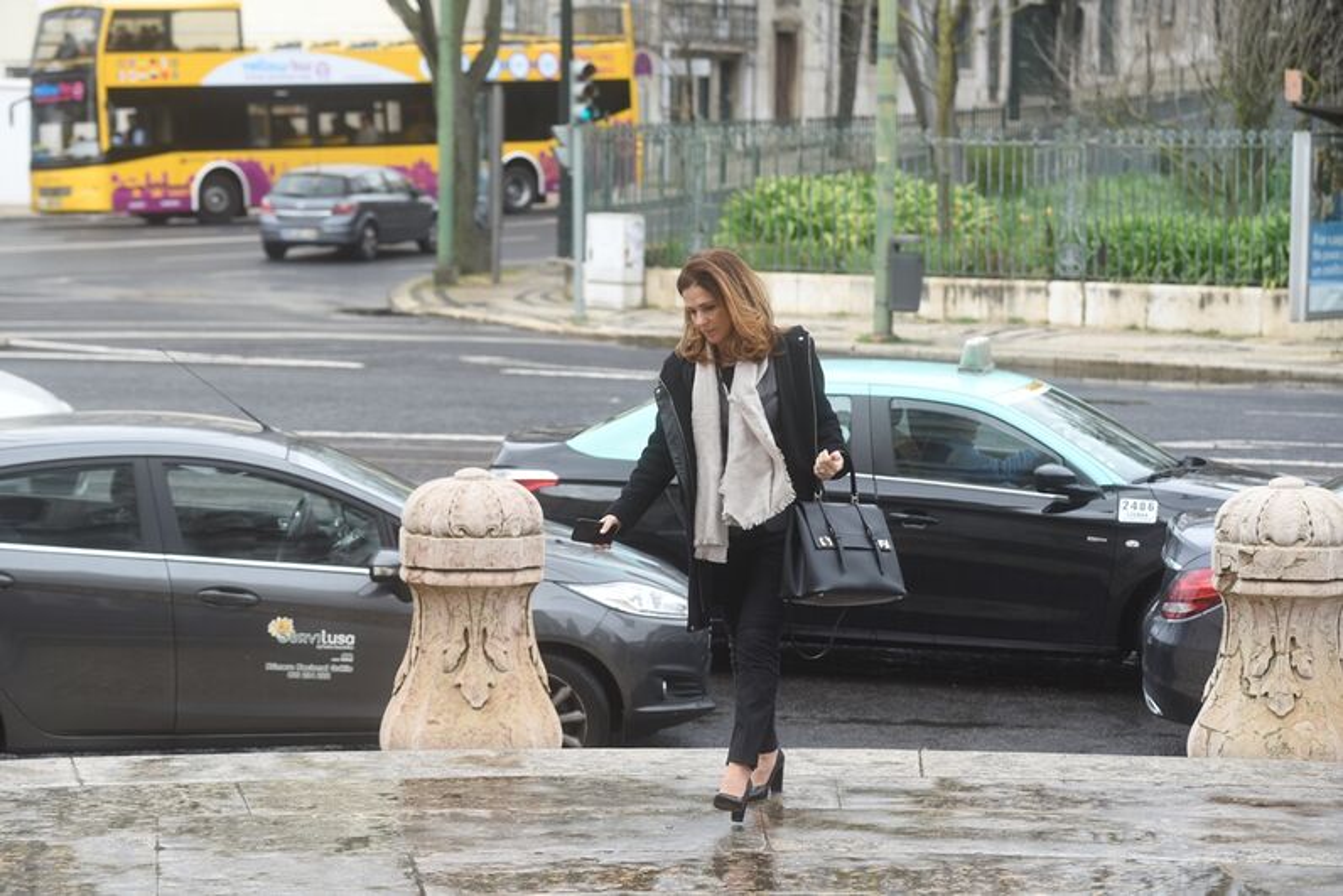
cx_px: 672
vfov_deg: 13.4
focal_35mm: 102
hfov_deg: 20.0
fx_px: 3806
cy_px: 448
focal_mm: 102
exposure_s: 1/500
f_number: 4.5
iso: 250
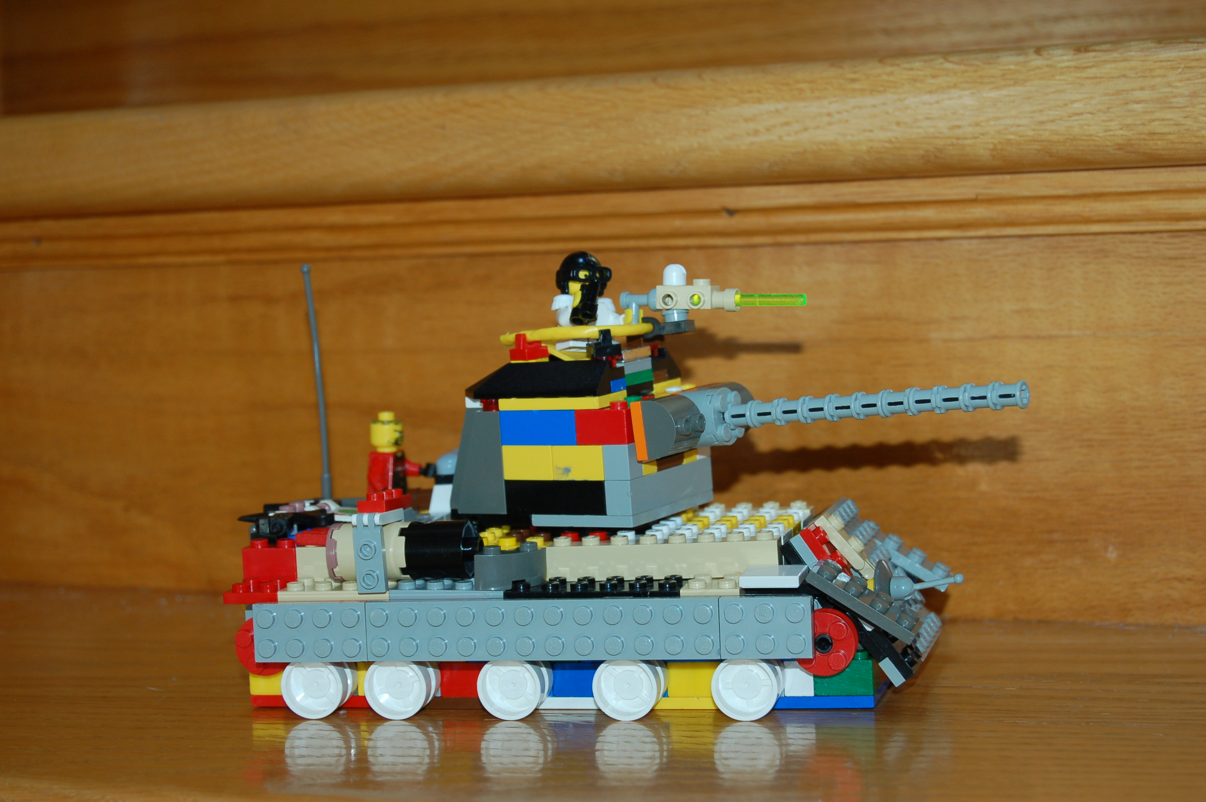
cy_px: 401
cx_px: 603
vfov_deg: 17.5
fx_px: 2611
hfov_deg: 26.0
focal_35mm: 78
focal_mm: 52
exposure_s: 1/60
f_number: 5.6
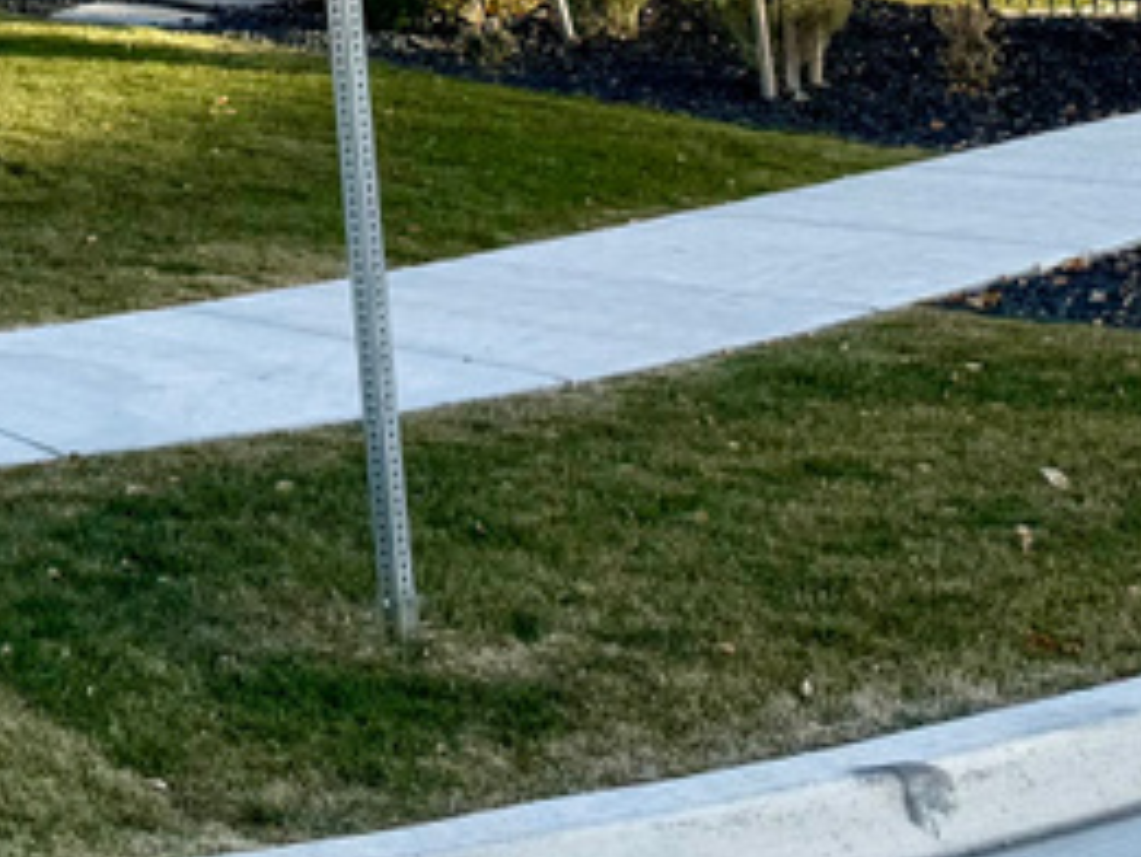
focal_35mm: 94
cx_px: -306
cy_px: -394
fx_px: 3100
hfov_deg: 19.4
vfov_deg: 14.7
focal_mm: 6.76
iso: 80
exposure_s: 1/2000
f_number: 1.78
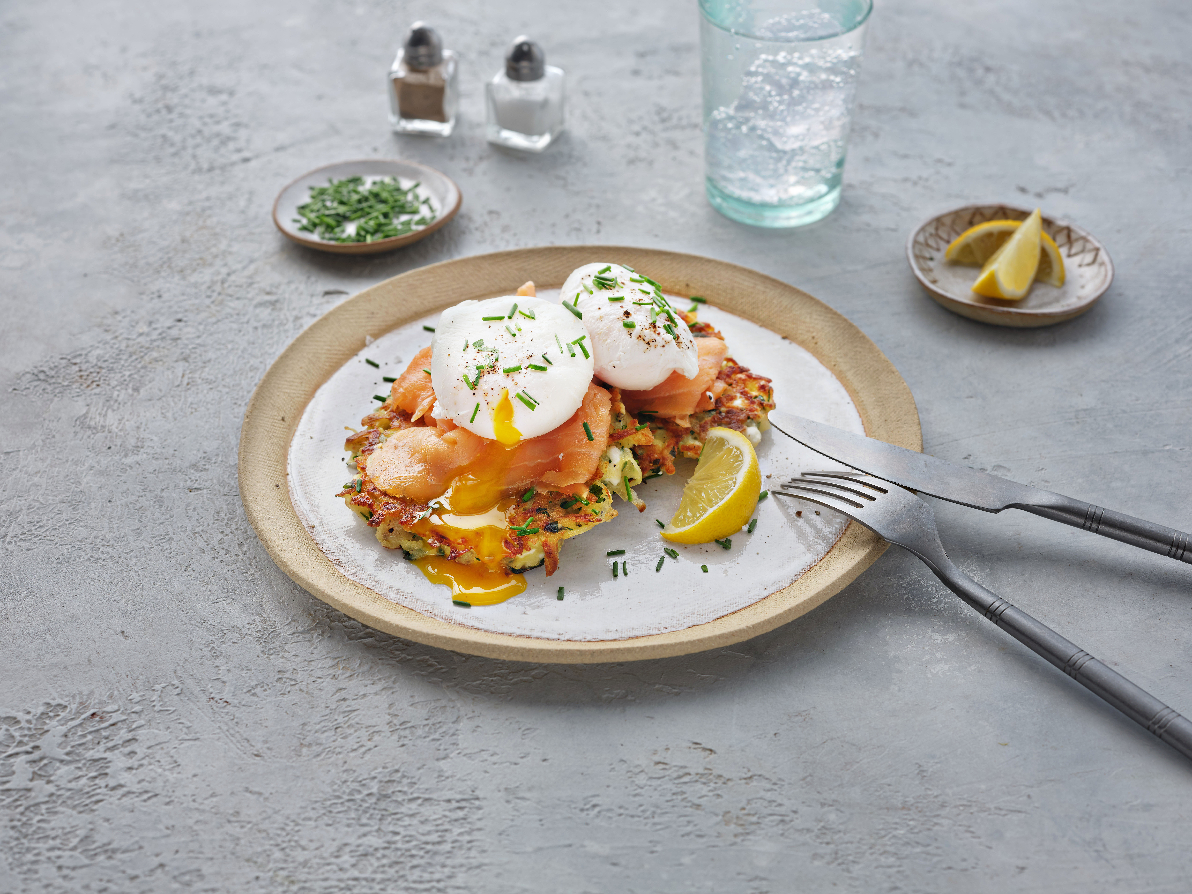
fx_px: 1722
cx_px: 596
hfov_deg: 38.2
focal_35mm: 50
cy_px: 447
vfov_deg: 29.1
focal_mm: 63
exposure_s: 1/125
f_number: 9
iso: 125
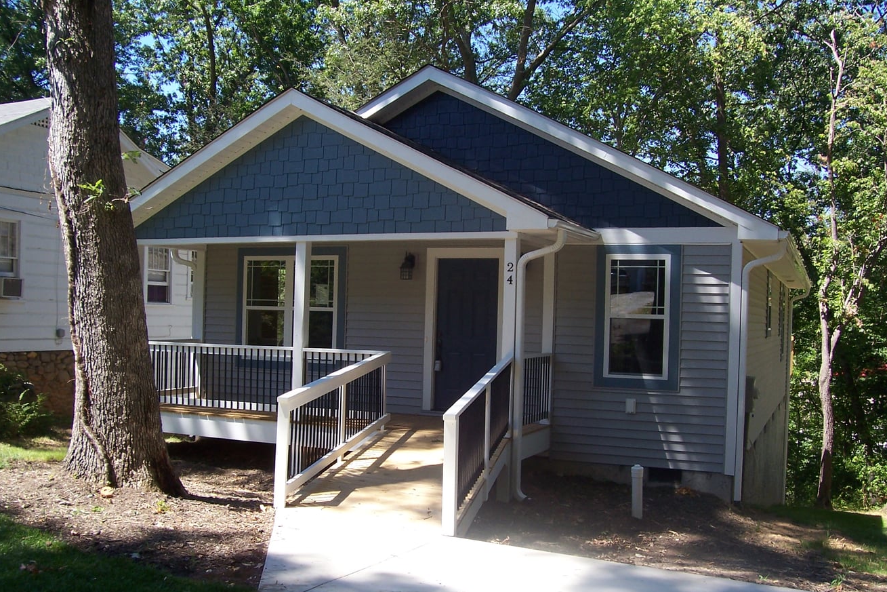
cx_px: 437
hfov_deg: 53.1
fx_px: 887
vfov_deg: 36.8
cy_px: 338
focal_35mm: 36
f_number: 5.6
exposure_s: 1/180
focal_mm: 5.6
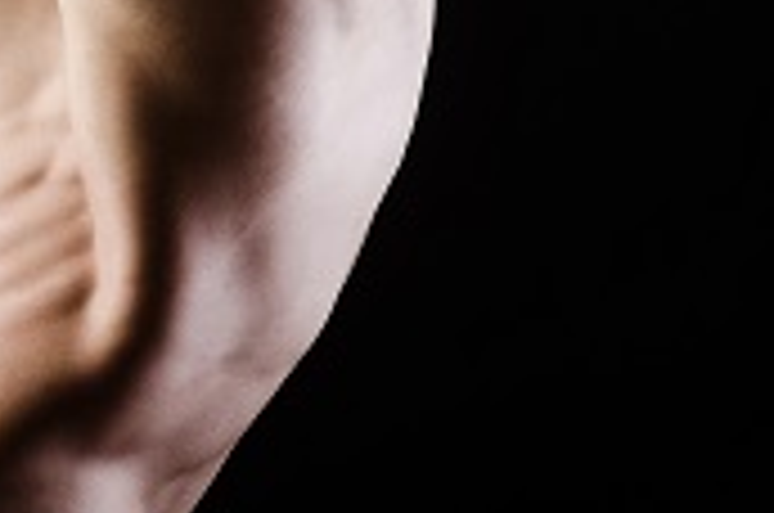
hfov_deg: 6.9
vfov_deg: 4.6
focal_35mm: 297
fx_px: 6377
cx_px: -122
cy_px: -2
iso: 100
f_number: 13
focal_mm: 85
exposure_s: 1/200
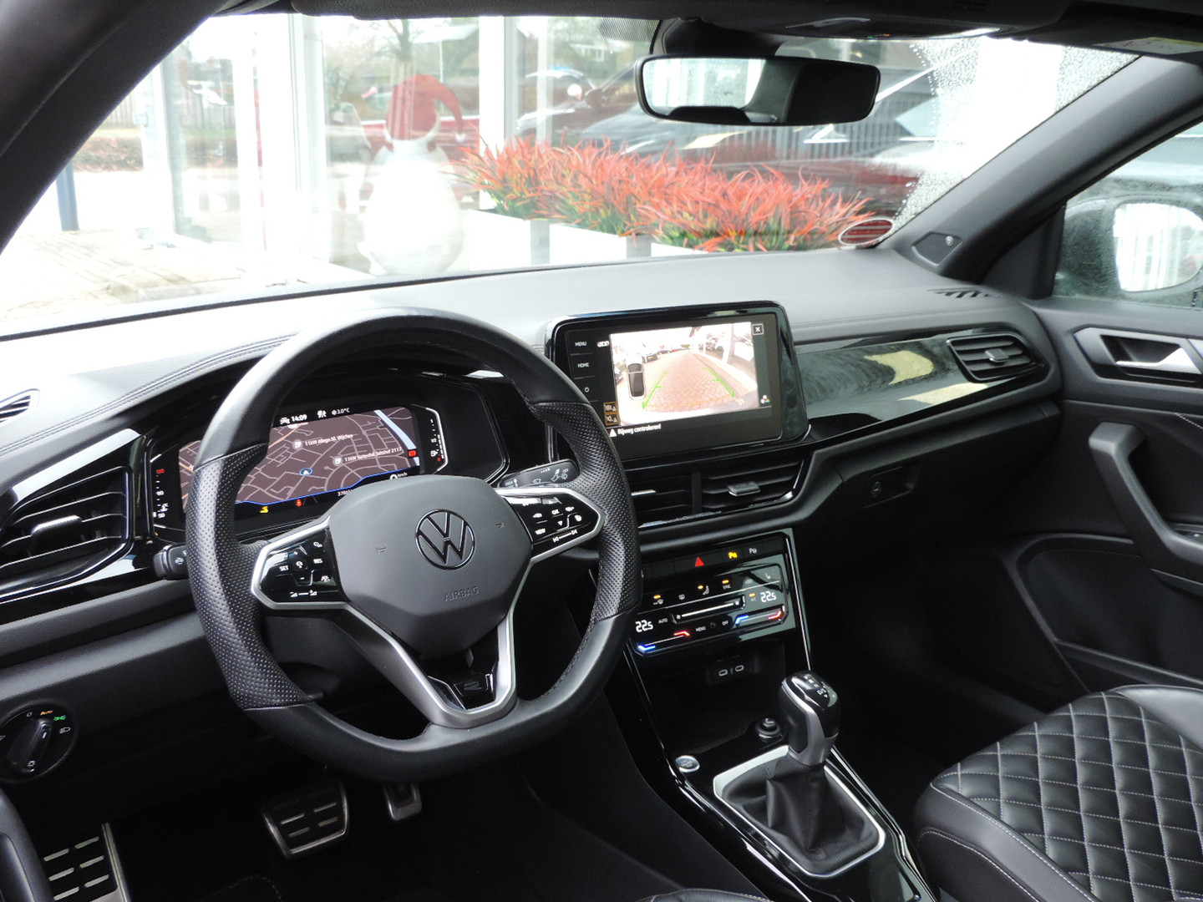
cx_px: 602
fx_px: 1147
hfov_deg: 55.4
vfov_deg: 42.9
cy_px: 451
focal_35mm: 33
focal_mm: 5.8
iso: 400
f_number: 3.2
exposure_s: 1/30
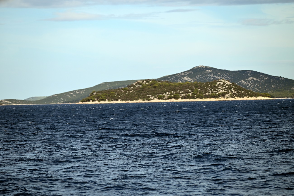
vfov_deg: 7.6
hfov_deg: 11.4
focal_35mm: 180
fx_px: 1470
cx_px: 147
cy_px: 98
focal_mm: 180
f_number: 5.6
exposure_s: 1/1000
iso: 125
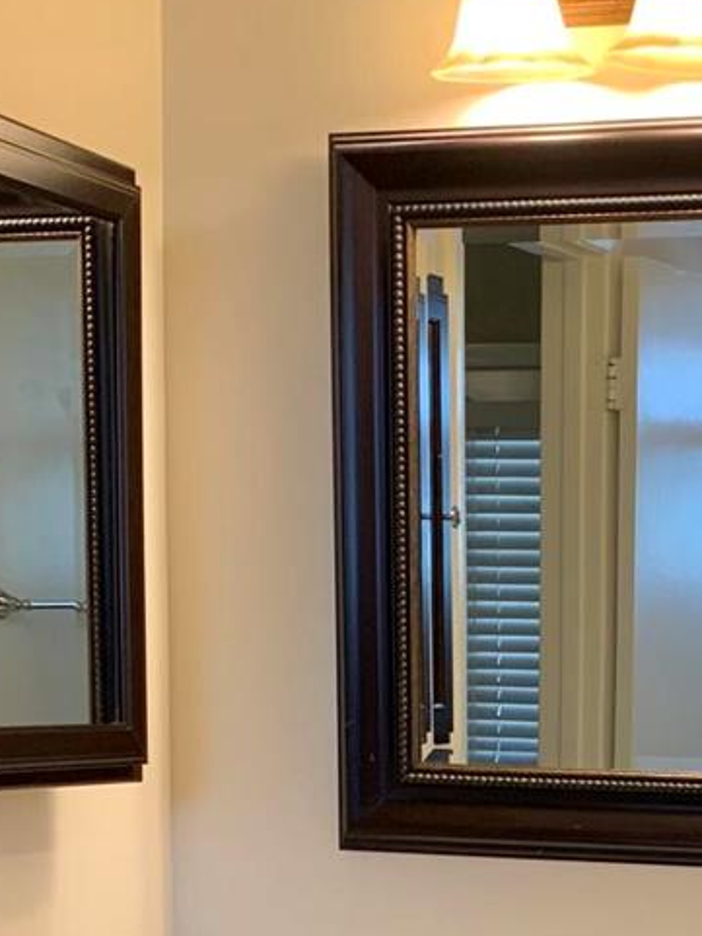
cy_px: 971
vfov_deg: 22.5
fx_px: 2243
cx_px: 718
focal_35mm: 83
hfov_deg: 17.3
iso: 80
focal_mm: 4.25
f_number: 1.8
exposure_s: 1/60
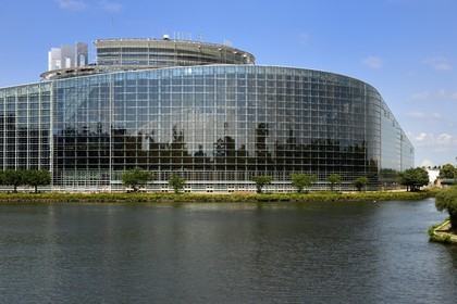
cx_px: 228
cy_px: 152
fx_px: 787
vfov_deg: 21.9
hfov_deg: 32.4
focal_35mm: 62
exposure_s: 1/250
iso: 200
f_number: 14
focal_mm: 62
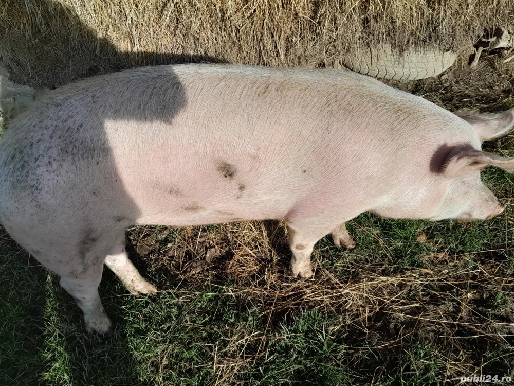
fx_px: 386
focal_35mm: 26
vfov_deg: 53.1
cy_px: 193
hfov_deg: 67.3
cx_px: 257
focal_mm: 3.98
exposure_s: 1/505
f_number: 1.8
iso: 40
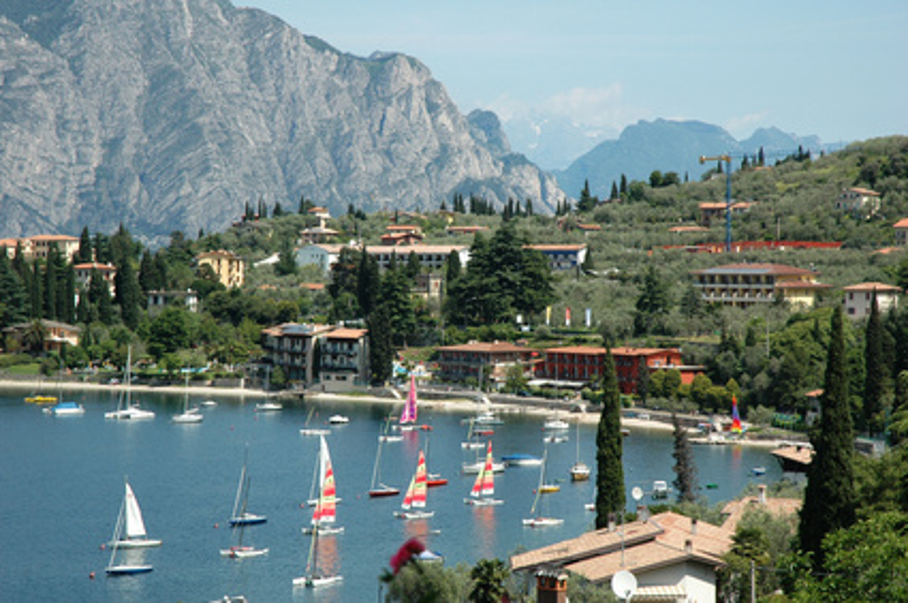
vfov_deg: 13.0
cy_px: 302
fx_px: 2644
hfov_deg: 19.5
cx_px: 454
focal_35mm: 105
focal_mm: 70
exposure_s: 1/320
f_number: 9
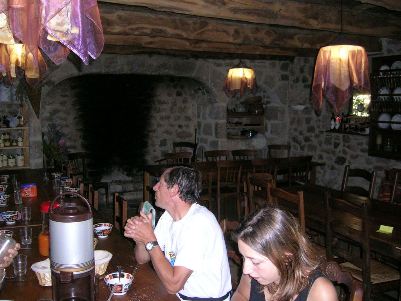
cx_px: 200
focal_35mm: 35
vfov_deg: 40.7
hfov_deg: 52.6
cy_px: 150
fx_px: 405
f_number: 2.8
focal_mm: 5.4
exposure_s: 1/60.1
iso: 200
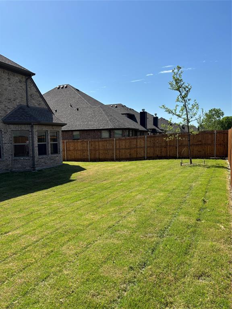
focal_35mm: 26
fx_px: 232
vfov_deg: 67.3
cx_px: 116
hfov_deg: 53.1
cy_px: 154
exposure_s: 1/3937
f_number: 1.6
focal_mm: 5.96
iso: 50
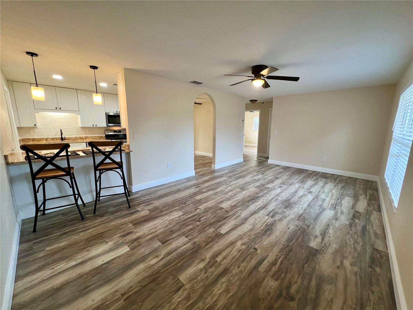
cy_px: 155
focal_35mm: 13
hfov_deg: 106.2
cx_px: 206
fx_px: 155
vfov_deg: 89.9
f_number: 1.8
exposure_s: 1/120
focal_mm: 1.57
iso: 250
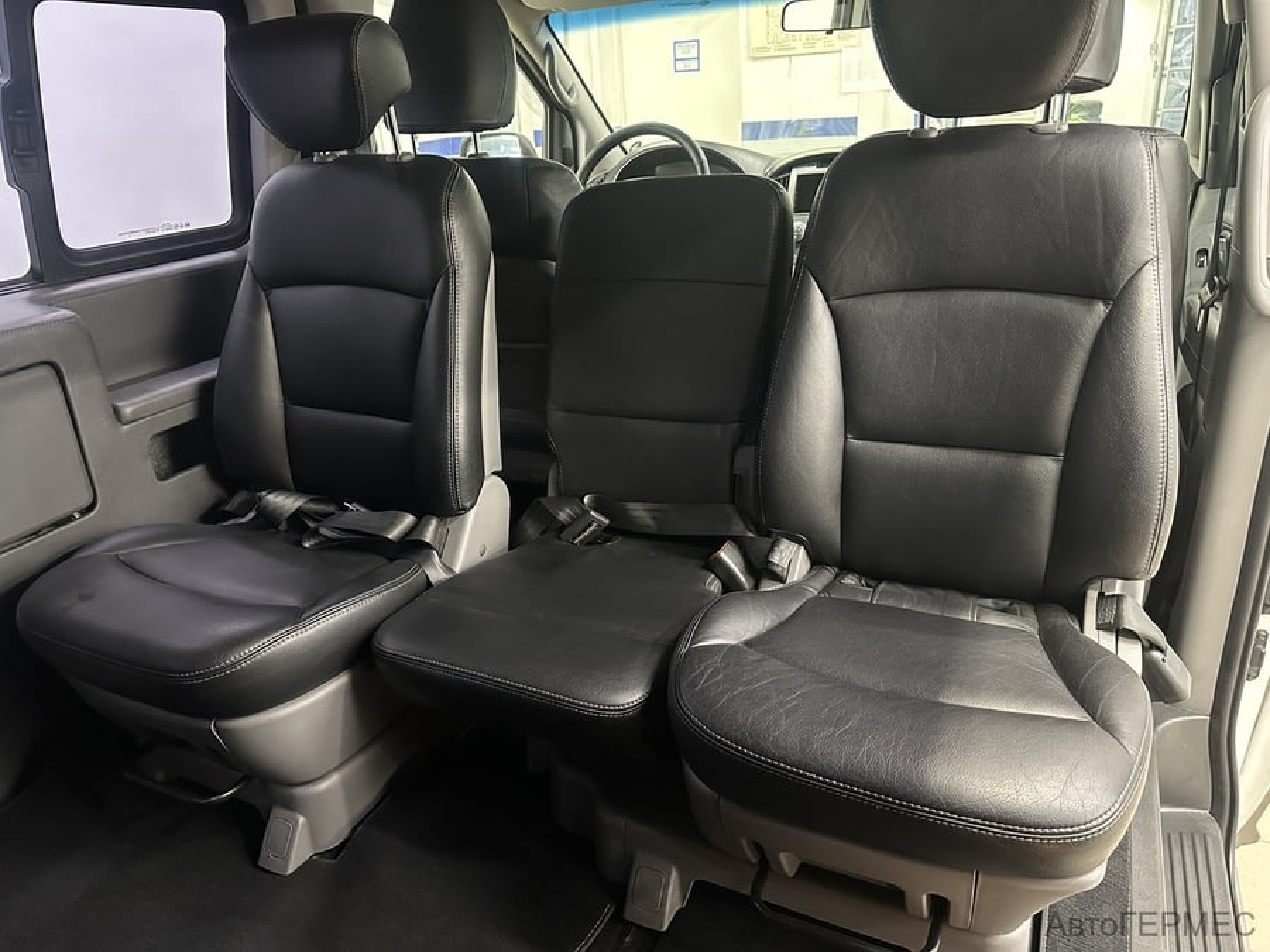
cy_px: 476
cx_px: 635
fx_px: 881
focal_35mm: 24
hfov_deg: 71.6
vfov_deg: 56.8
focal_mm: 6.86
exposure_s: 1/25
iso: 800
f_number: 1.78
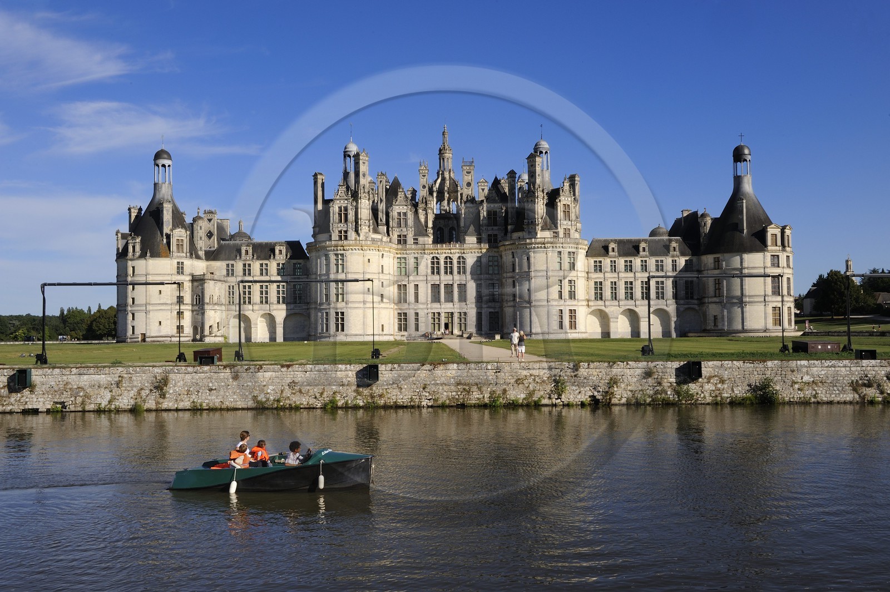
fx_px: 865
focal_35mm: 35
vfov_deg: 37.8
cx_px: 445
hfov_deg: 54.5
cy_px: 296
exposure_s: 1/200
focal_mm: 35
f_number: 22
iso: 400
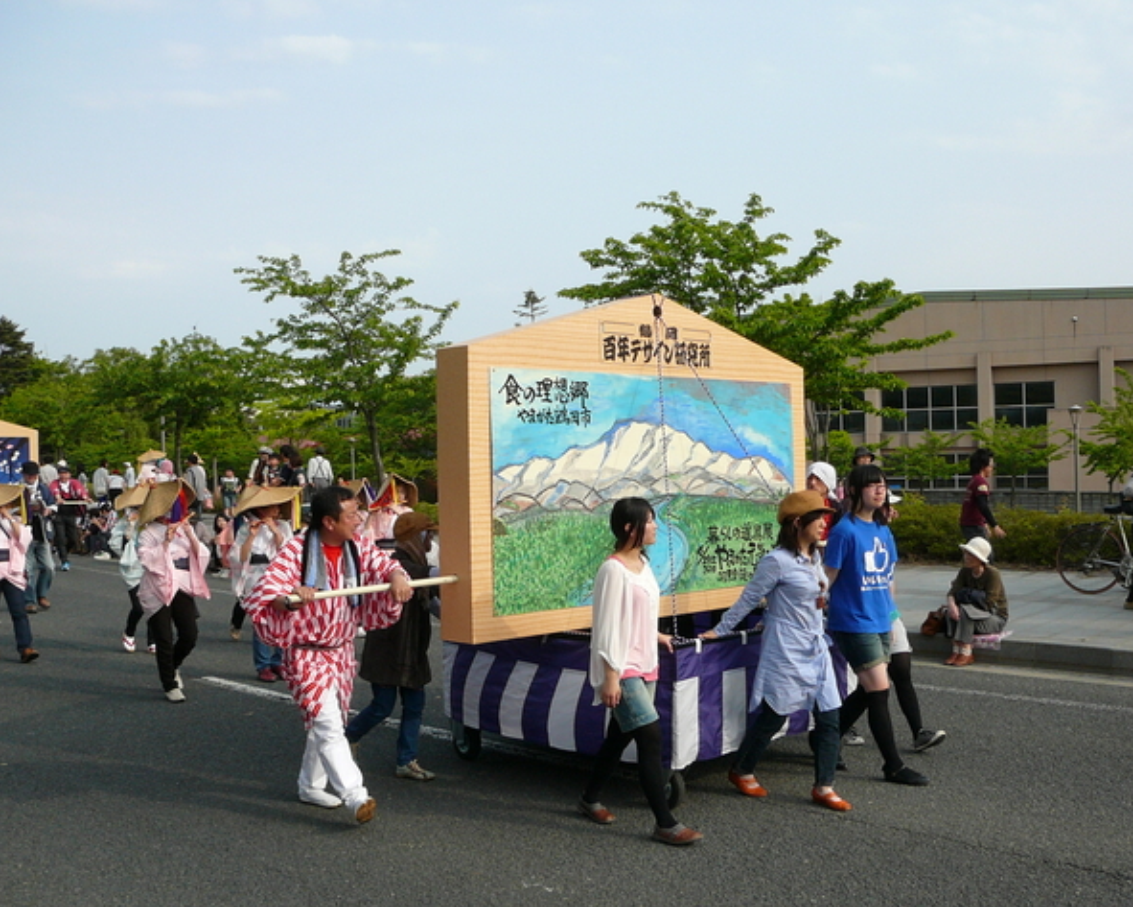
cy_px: 456
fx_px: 1241
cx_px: 610
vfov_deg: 40.1
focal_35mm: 37
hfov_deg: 49.0
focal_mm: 5.2
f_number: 5
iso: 80
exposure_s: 1/400
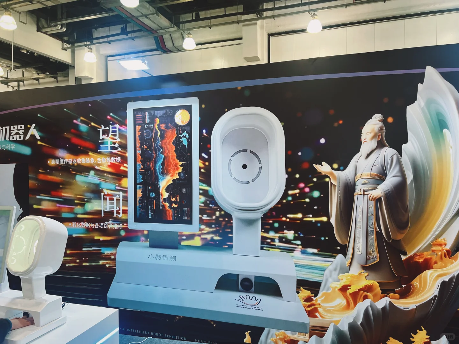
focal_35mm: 26
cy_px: 172
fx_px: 345
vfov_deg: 53.1
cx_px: 230
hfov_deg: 67.3
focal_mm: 5.7
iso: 100
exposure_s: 1/100
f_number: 1.5
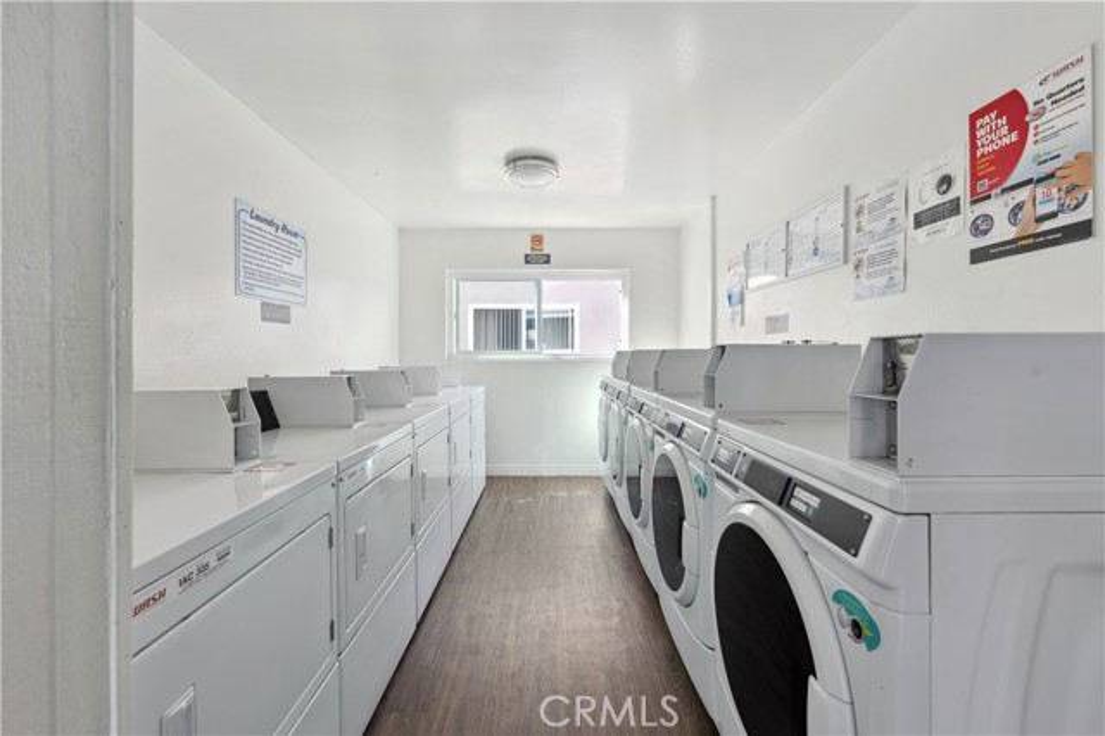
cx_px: 552
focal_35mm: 14
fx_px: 429
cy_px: 368
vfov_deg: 81.1
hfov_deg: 104.3
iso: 100
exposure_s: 1/50
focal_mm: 14
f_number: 9
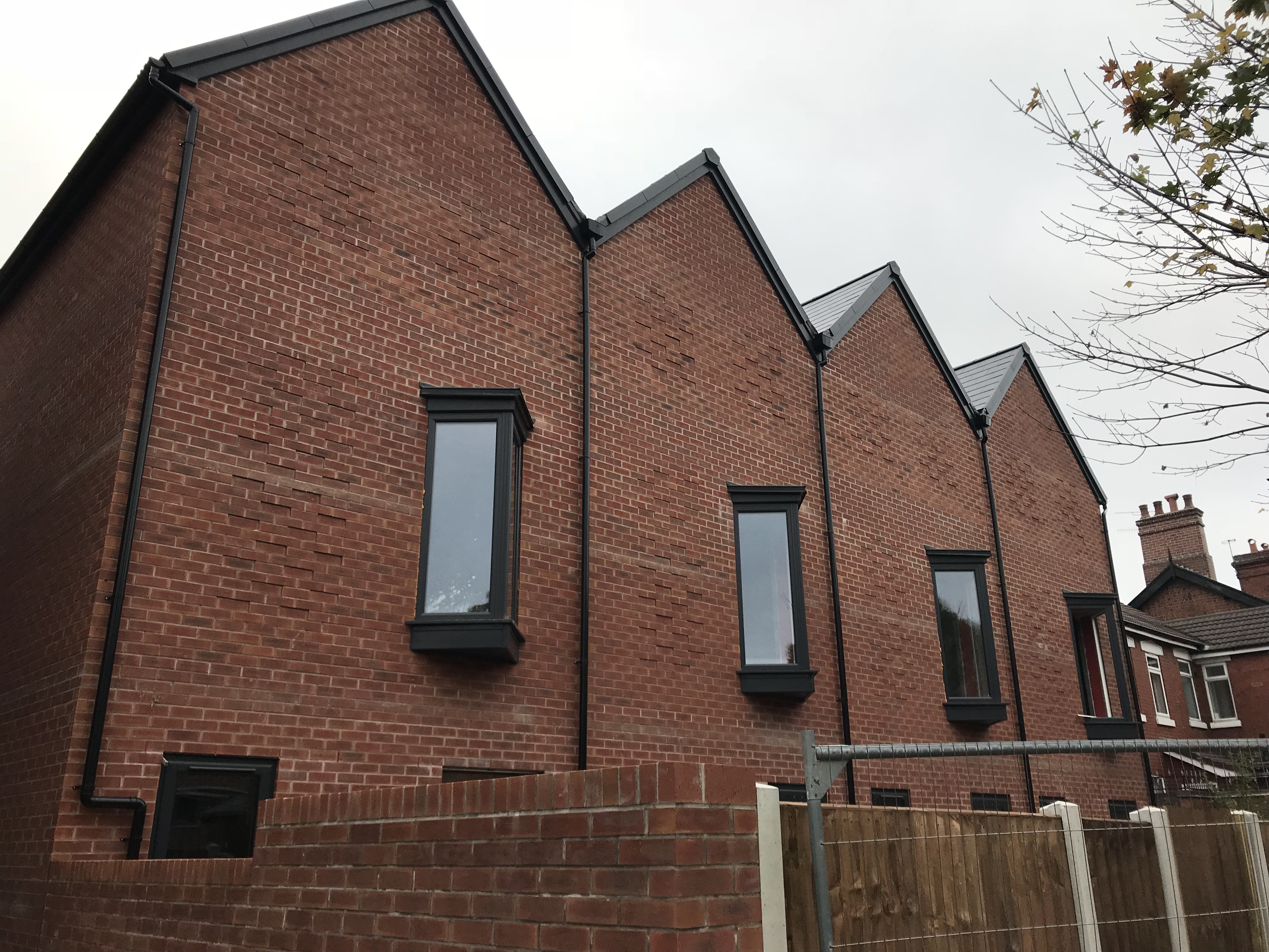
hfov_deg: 63.4
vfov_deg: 49.7
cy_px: 476
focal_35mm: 28
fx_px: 1026
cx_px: 634
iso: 20
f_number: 1.8
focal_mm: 3.99
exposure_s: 1/274
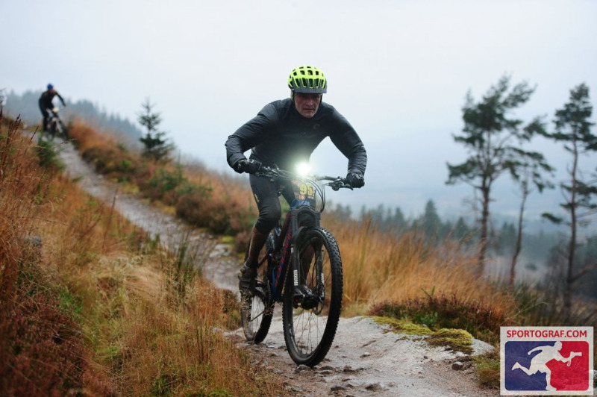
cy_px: 198
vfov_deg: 19.4
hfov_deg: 28.9
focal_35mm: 70
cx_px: 298
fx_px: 1160
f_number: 2.8
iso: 2500
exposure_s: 1/640
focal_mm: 70
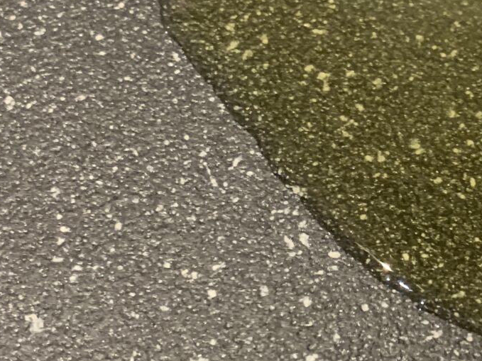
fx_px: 1364
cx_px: 434
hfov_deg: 19.7
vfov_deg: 15.0
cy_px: 77
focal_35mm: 98
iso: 320
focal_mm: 4.25
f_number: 1.8
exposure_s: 1/33
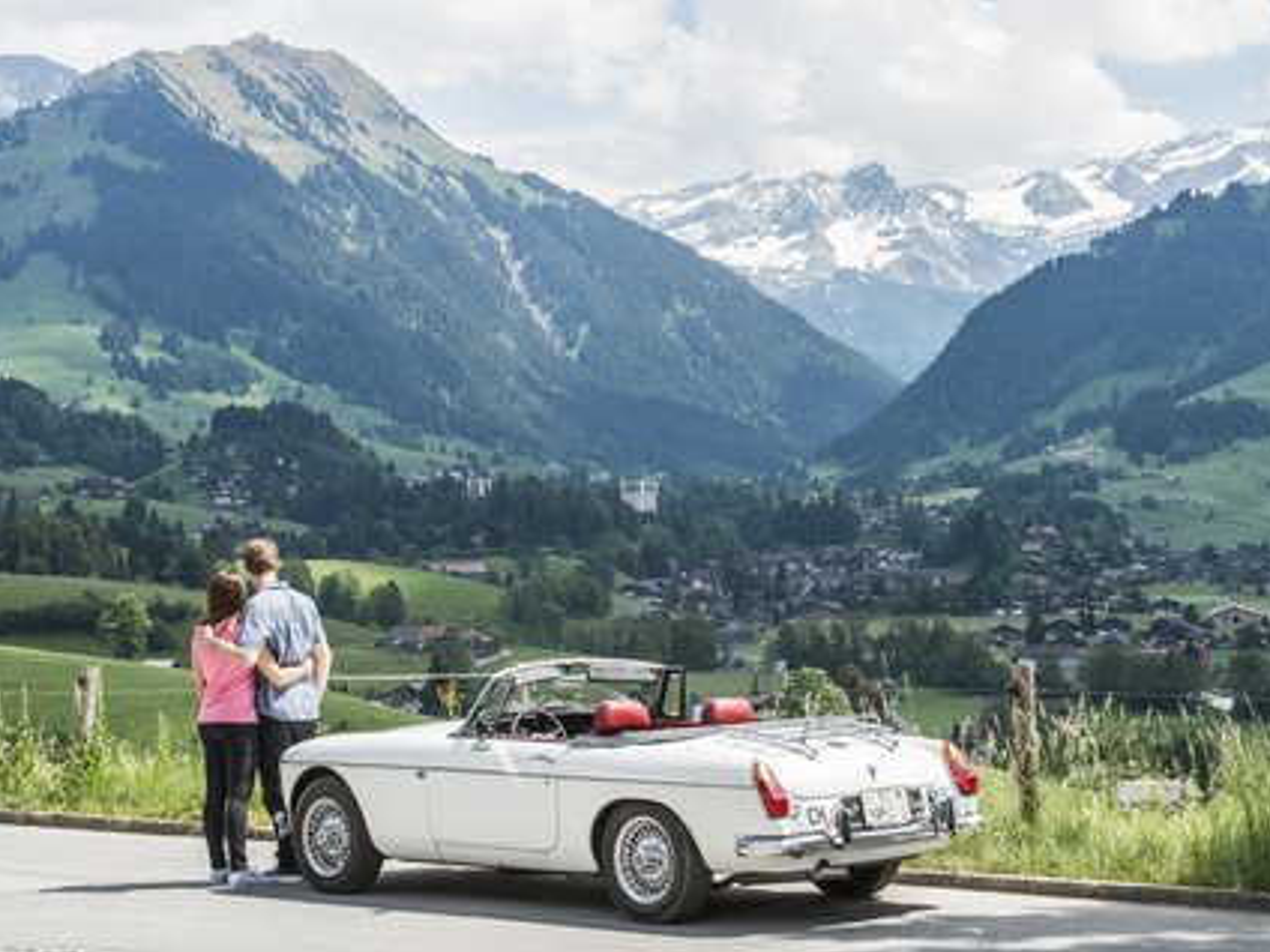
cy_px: 476
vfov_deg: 17.4
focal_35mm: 85
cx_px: 710
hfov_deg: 23.0
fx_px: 3119
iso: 200
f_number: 9
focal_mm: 78
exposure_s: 1/200
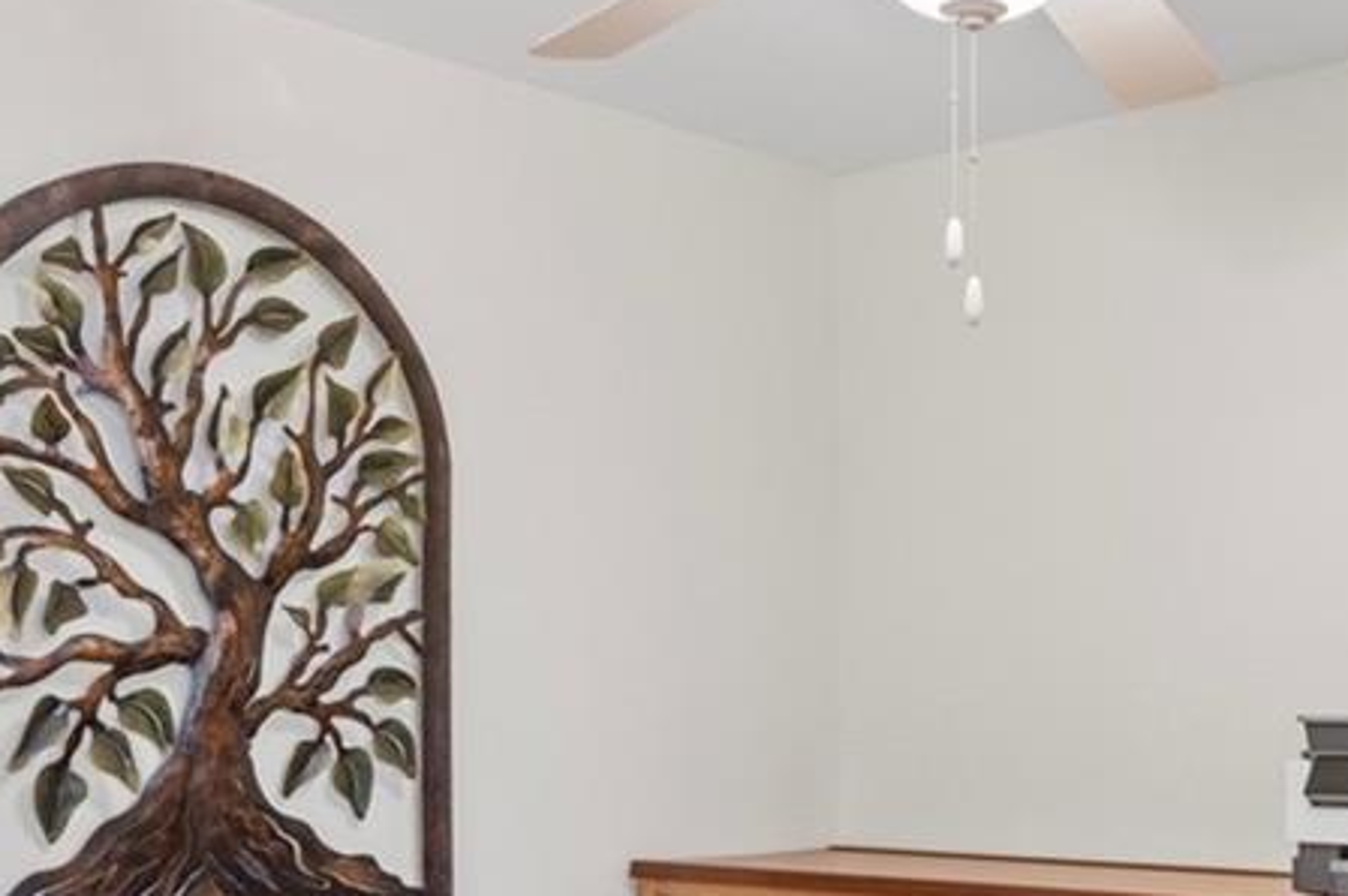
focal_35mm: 50
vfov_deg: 26.4
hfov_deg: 38.9
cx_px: 960
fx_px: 1871
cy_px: 722
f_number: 8
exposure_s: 1/2.5
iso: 800
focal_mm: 14
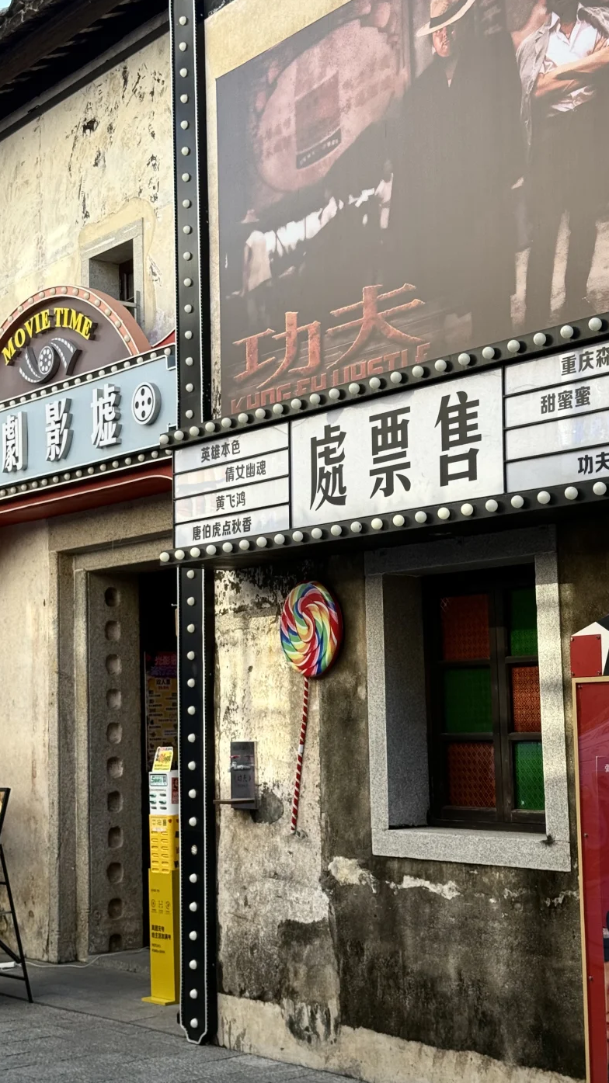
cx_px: 312
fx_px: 1551
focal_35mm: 54
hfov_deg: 22.2
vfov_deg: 38.5
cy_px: 556
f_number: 1.78
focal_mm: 6.76
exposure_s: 1/786
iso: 64
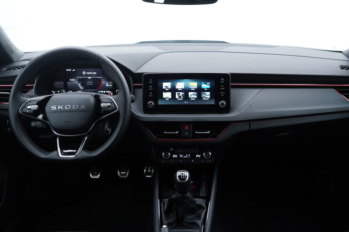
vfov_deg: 36.9
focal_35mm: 36
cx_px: 174
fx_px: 349
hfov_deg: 53.1
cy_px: 116
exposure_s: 1/40
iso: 160
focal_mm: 24
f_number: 2.8
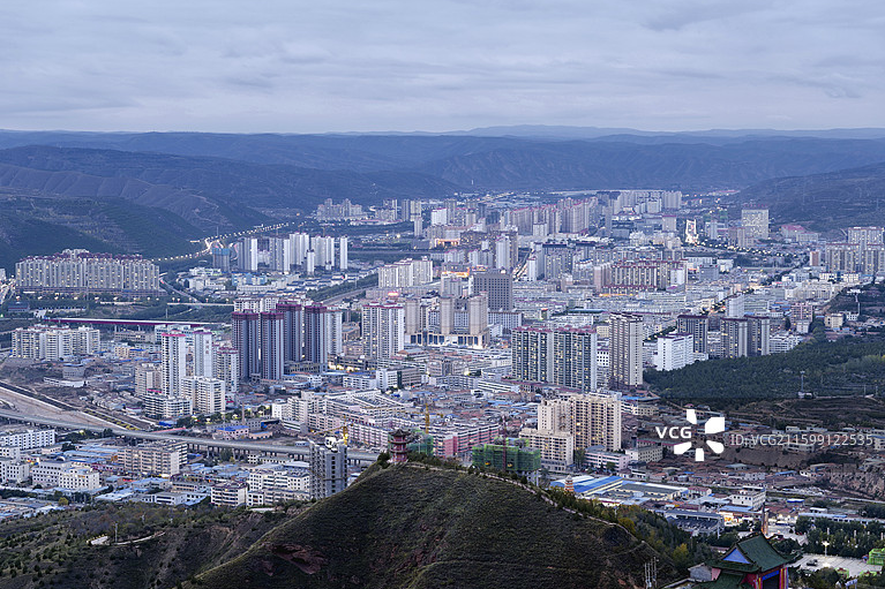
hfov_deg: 27.7
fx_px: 1794
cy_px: 292
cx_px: 434
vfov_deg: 18.7
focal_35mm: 73
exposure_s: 5
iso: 50
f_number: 8
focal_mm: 70
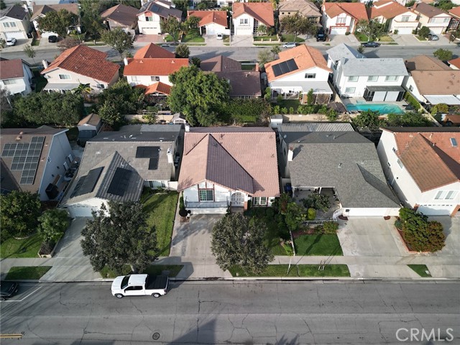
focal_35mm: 24
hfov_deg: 71.6
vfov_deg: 56.8
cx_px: 230
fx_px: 319
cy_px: 172
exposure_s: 1/200
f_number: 1.7
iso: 200
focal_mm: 6.72
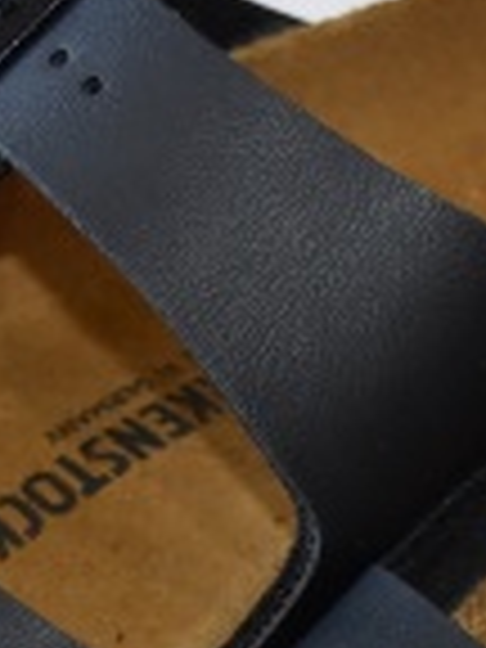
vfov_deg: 10.2
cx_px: 450
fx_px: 3594
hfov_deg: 7.7
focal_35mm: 192
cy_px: 673
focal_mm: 30
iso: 800
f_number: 5
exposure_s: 1/100
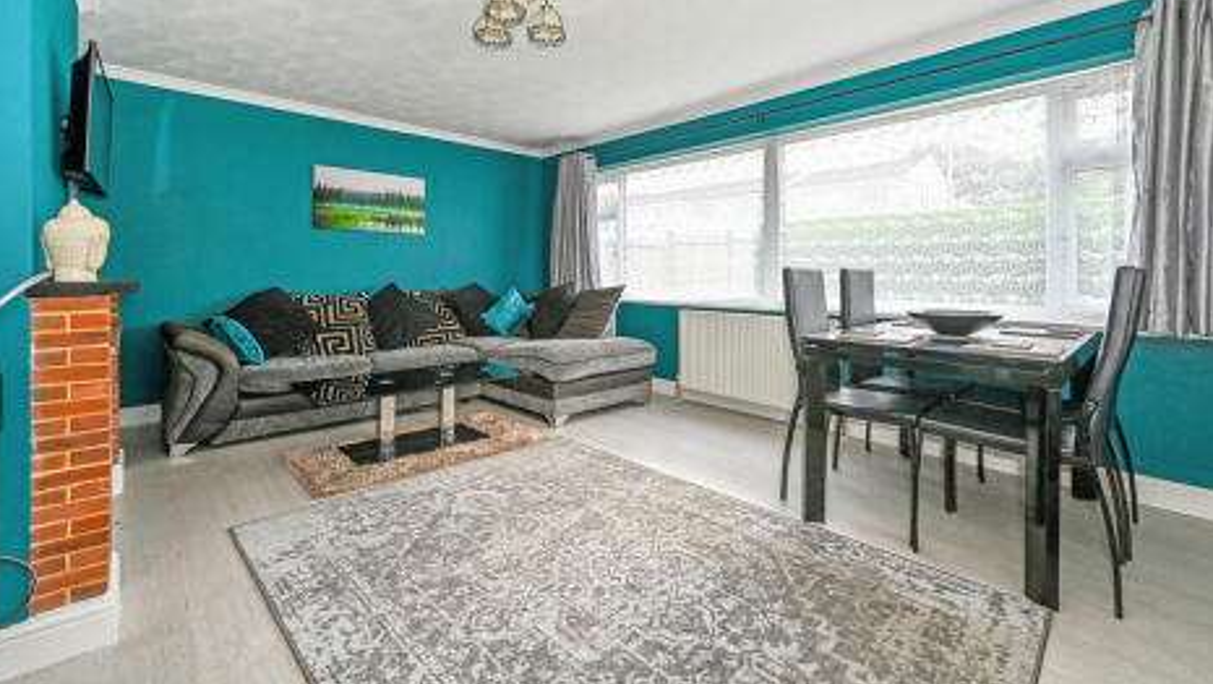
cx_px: 597
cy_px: 286
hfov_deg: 103.0
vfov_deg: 70.1
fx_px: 483
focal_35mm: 15
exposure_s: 1/80
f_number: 8
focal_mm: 14
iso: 400
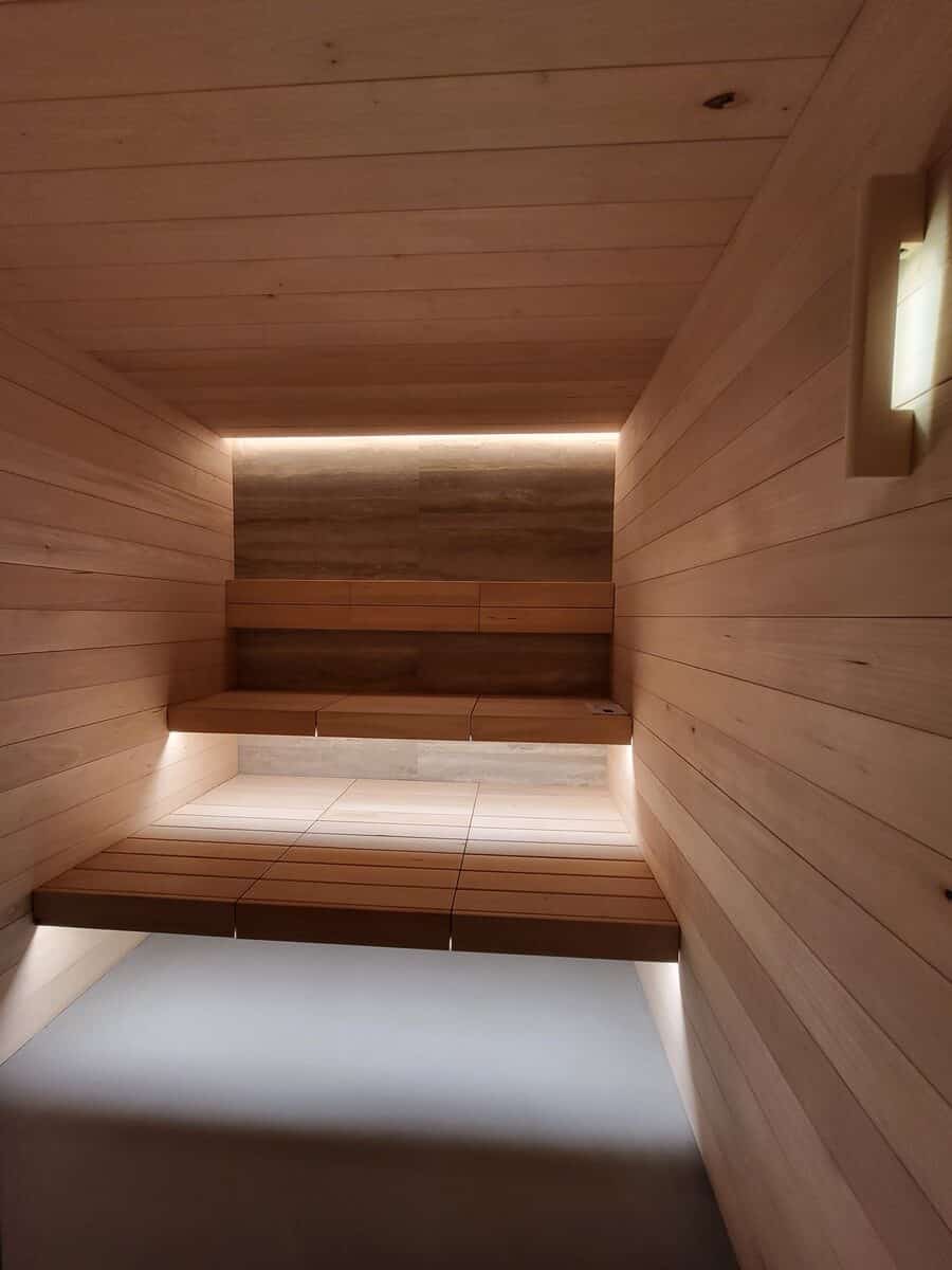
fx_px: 477
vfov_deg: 106.2
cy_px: 635
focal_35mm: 13
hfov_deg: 89.9
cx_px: 476
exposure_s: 1/50
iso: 160
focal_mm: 1.74
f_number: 2.2
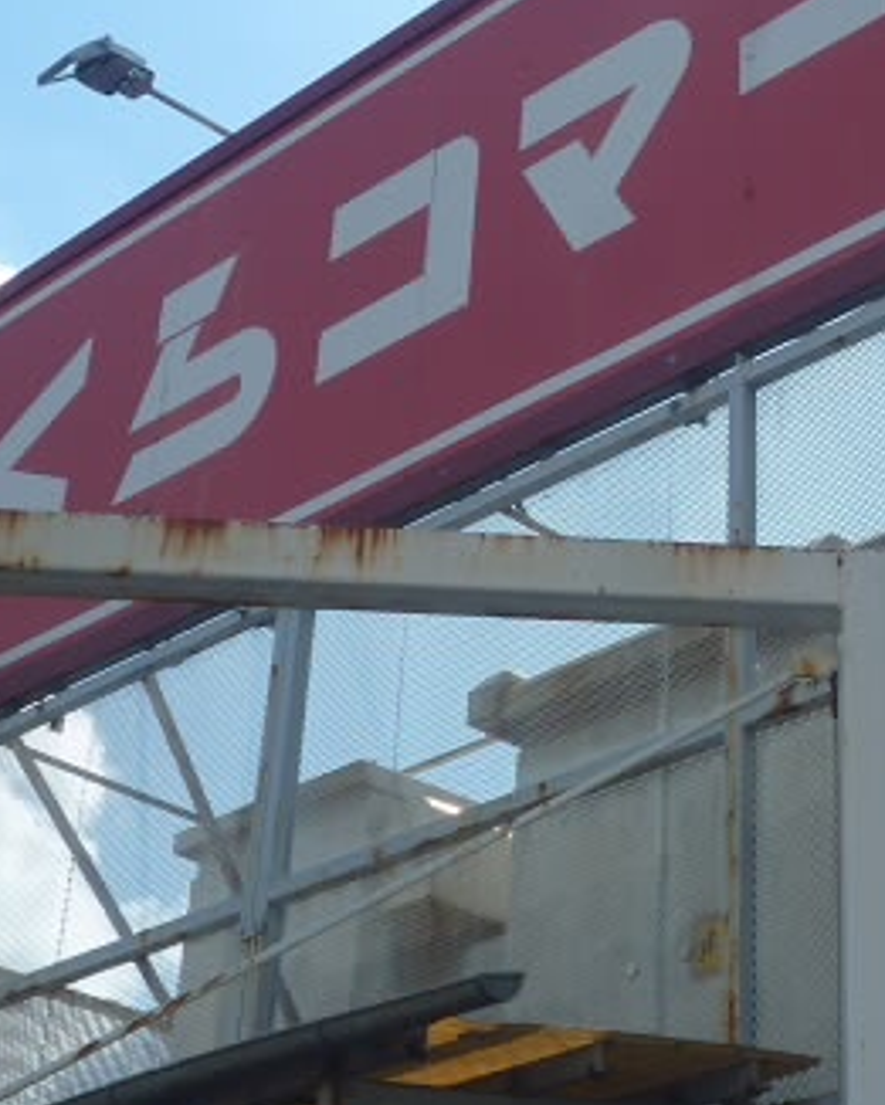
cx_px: 776
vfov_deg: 23.8
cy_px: 388
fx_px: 2618
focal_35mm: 80
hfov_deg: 18.9
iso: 100
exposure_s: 1/640
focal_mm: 7.3
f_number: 4.5
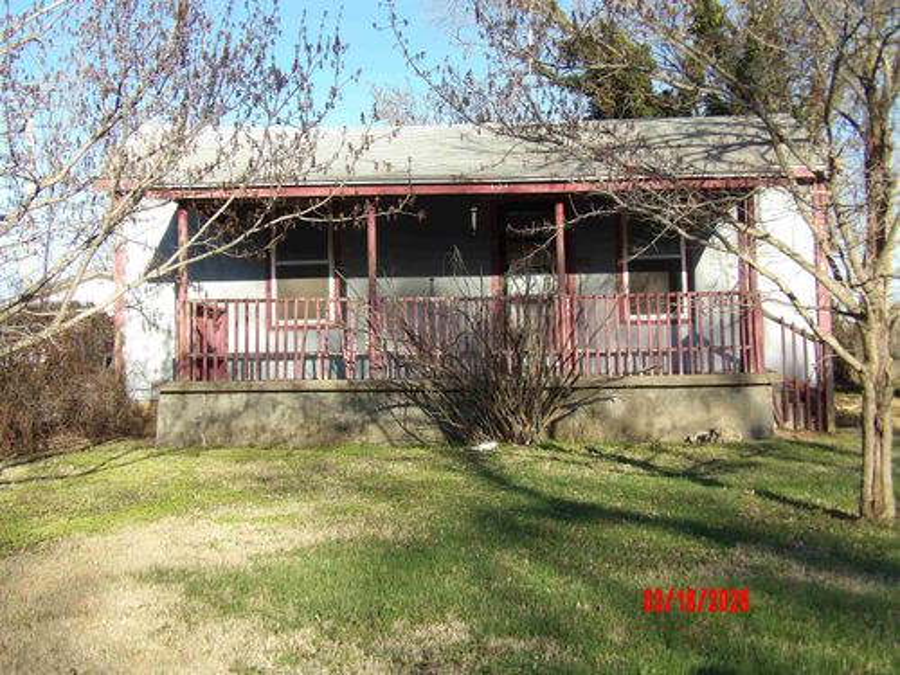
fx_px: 1196
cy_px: 338
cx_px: 450
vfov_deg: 31.5
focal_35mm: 46
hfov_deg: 41.2
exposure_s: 1/355
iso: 100
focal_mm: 8.2
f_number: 3.8
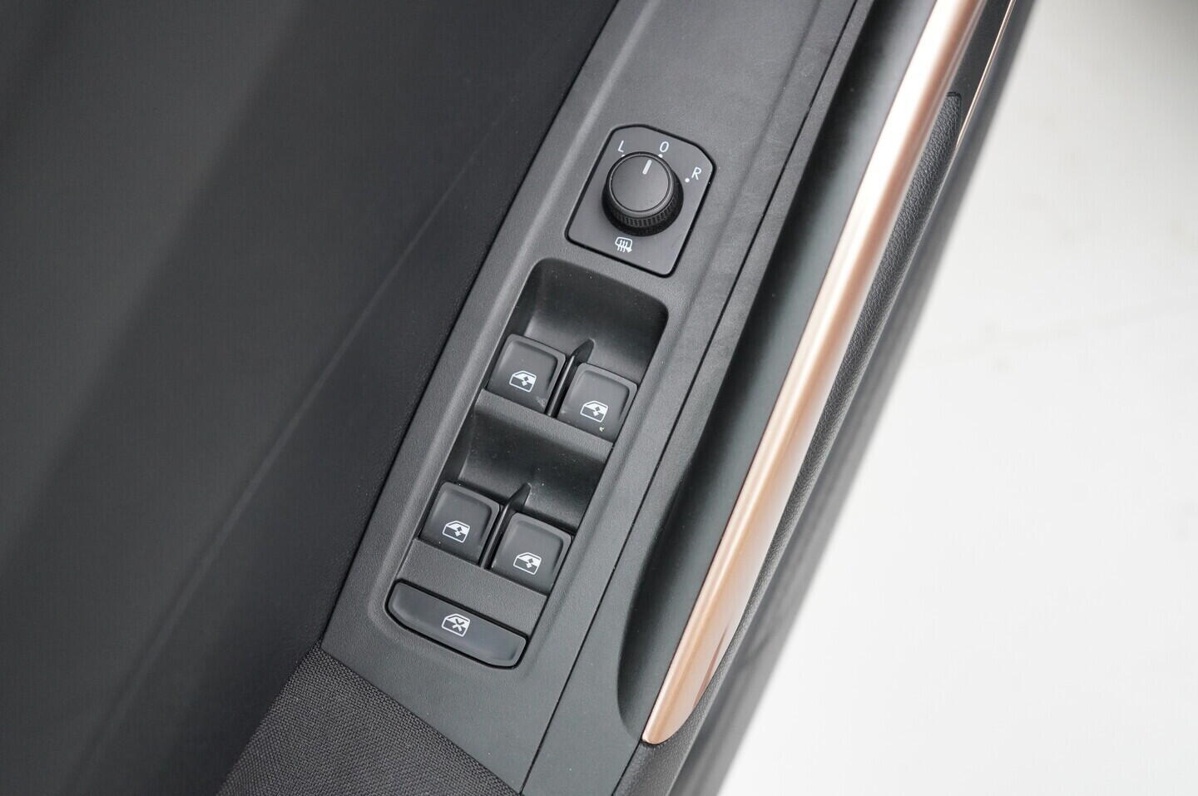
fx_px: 1197
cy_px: 398
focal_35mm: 36
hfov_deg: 53.2
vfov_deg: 36.8
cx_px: 599
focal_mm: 24
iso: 1600
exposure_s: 1/320
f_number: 2.8
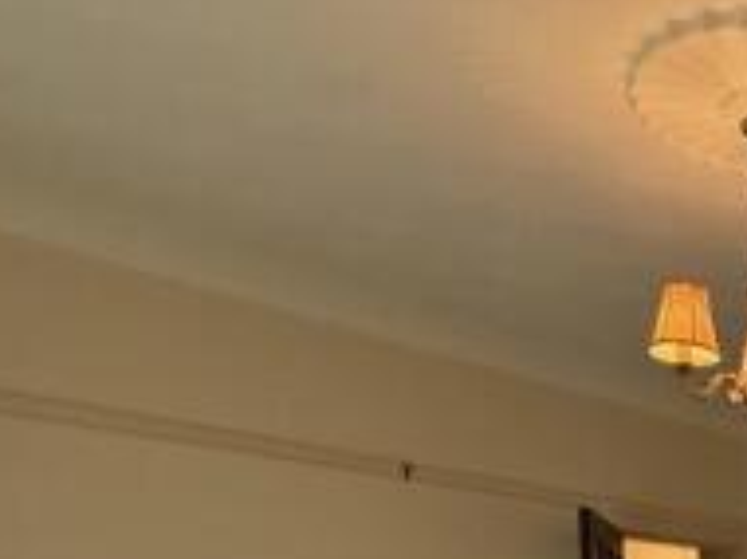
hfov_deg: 36.4
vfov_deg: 25.1
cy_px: 848
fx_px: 927
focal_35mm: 43
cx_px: 843
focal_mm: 2.22
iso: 200
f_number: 2.2
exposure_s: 1/50
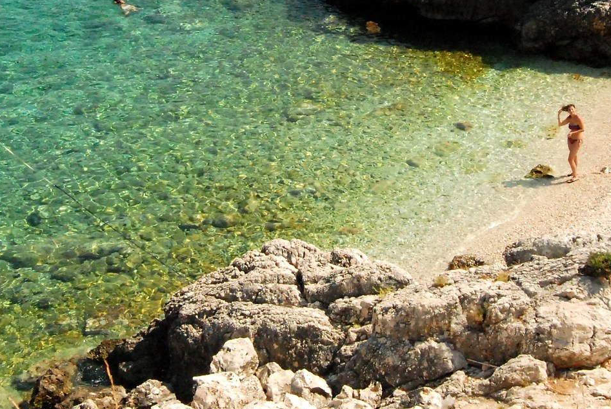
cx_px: 298
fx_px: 1291
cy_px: 89
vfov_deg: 17.9
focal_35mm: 76
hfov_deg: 26.6
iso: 1600
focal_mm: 20
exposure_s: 1/4000
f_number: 7.1
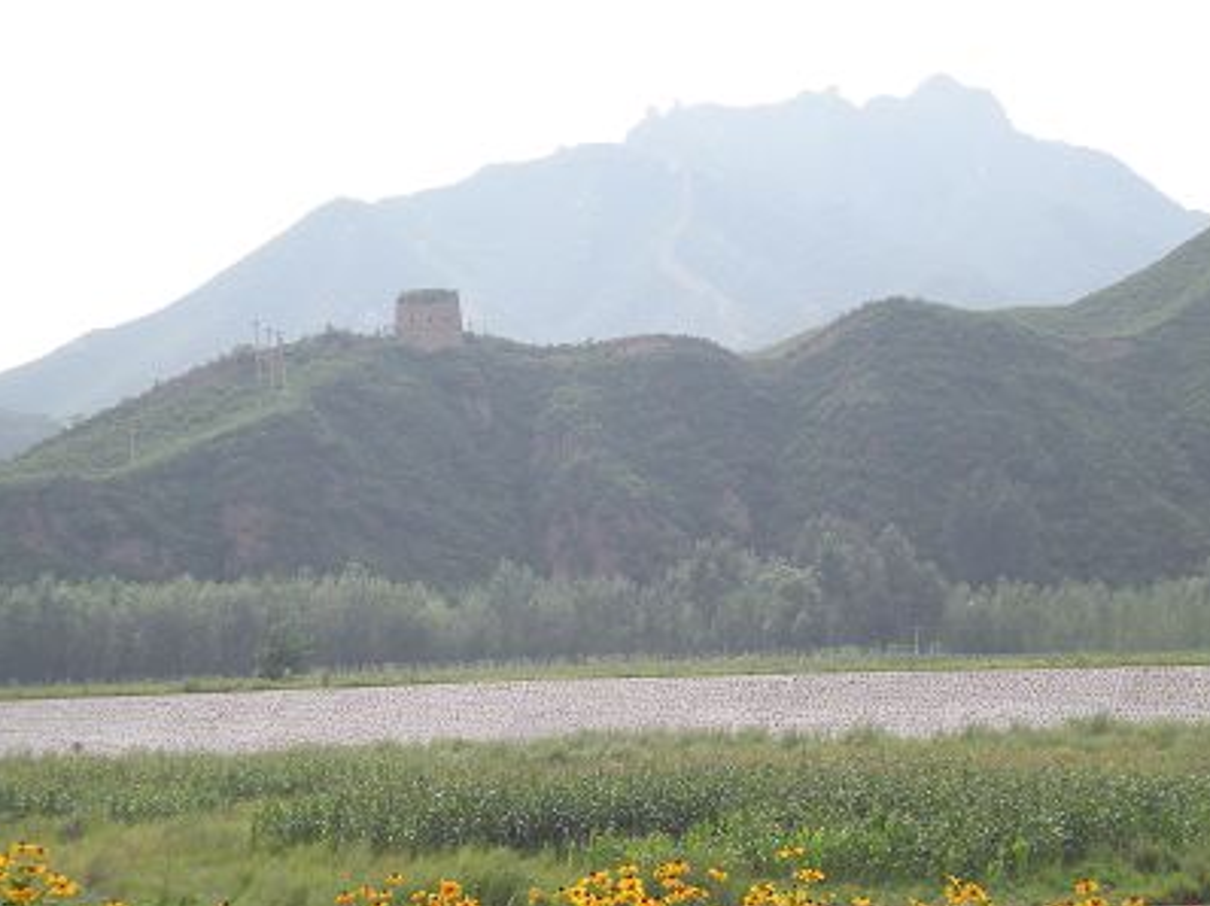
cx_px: 608
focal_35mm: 93
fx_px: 3249
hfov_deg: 21.1
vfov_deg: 15.9
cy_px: 470
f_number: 6.5
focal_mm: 12.3
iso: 89
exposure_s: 1/210
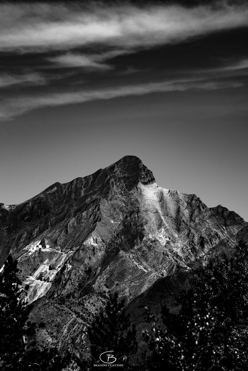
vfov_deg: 13.7
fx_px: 1549
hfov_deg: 9.2
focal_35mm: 150
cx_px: 124
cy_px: 186
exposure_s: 1/400
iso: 100
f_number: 9
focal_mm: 150
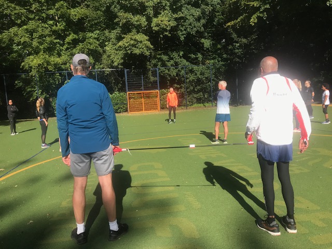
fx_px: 269
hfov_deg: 63.4
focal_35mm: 28
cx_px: 166
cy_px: 124
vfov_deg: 49.7
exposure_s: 1/1350
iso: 20
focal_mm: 3.99
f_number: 1.8
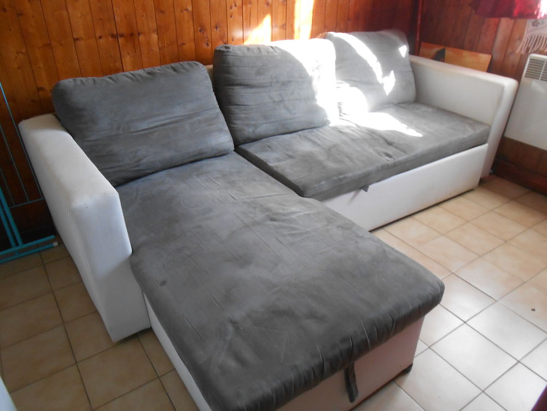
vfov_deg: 53.1
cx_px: 274
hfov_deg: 67.3
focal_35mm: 26
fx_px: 411
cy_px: 206
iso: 400
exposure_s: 1/30
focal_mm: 4.6
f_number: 3.5
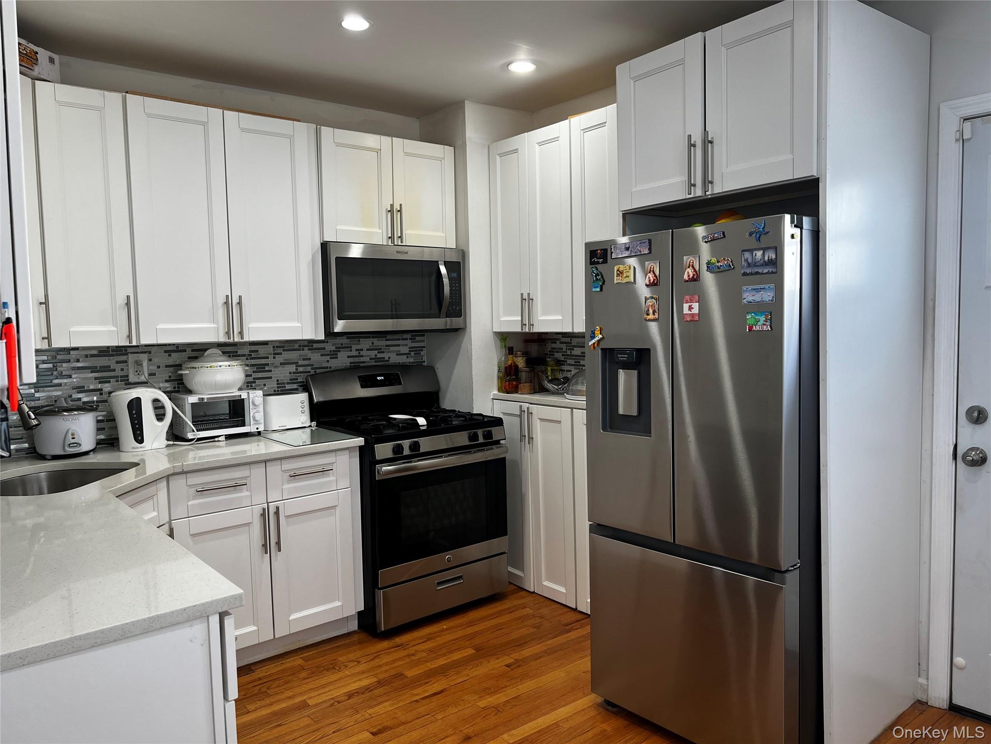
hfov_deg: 67.3
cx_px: 496
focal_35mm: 26
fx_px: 744
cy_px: 372
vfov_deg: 53.1
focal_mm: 5.7
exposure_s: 1/120
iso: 80
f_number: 1.5
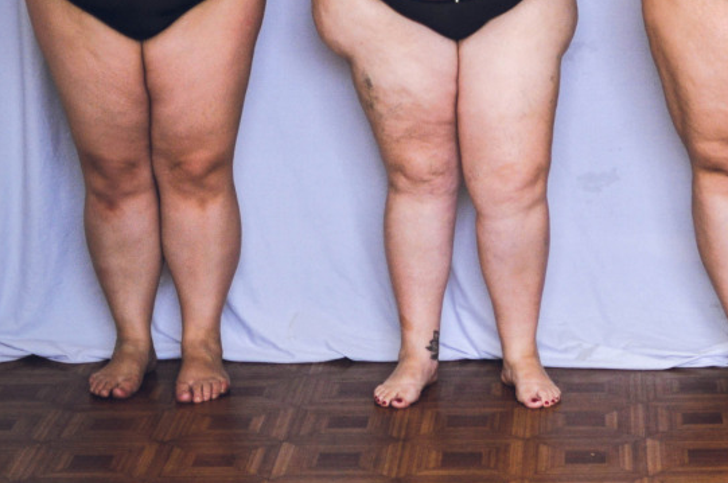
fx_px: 2507
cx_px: 785
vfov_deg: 10.9
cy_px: -59
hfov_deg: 16.1
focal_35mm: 124
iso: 250
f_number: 10
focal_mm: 35
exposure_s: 1/320
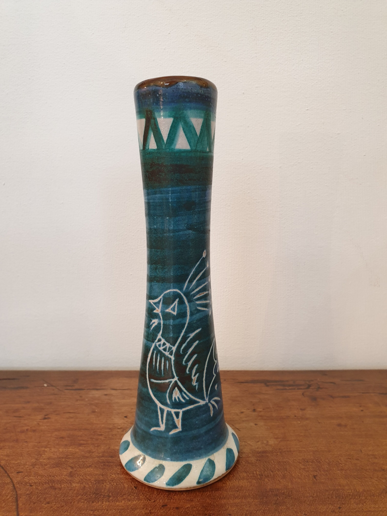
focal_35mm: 26
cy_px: 258
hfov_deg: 53.1
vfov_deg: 67.3
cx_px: 194
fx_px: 388
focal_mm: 4.3
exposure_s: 1/50
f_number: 2.4
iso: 250
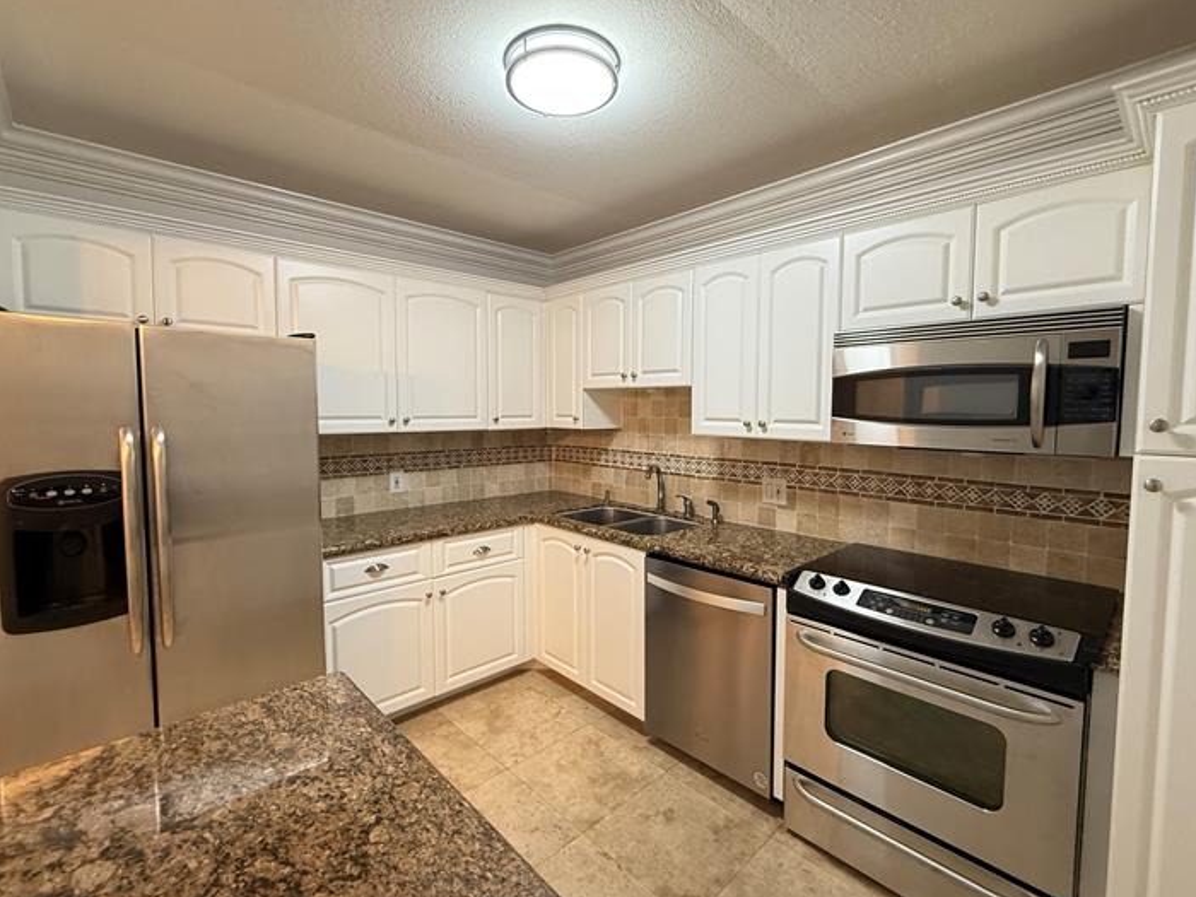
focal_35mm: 16
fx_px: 553
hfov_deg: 94.5
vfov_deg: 78.1
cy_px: 441
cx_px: 600
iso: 320
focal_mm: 2.22
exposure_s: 1/60
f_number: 2.2
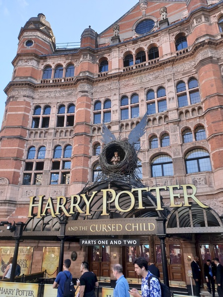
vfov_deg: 67.3
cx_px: 112
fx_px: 223
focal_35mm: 26
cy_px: 148
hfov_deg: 53.0
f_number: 2.4
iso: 50
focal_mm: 4.3
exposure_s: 1/243
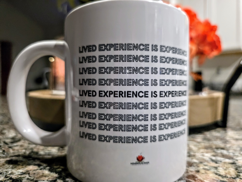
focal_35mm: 23
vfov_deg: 58.9
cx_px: 121
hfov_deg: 73.9
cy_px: 91
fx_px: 161
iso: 1600
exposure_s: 1/120
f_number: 1.7
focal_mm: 6.3
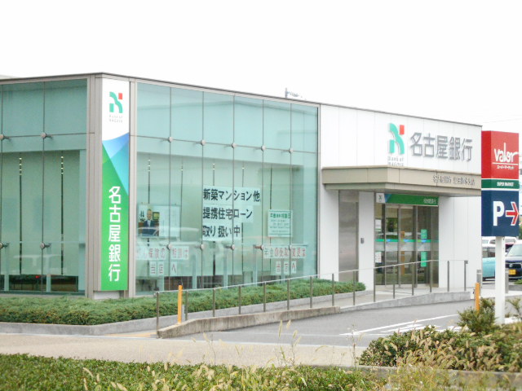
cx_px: 261
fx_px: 1704
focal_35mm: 113
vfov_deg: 13.1
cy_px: 196
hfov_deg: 17.4
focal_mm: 20.1
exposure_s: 1/250
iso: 560
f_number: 6
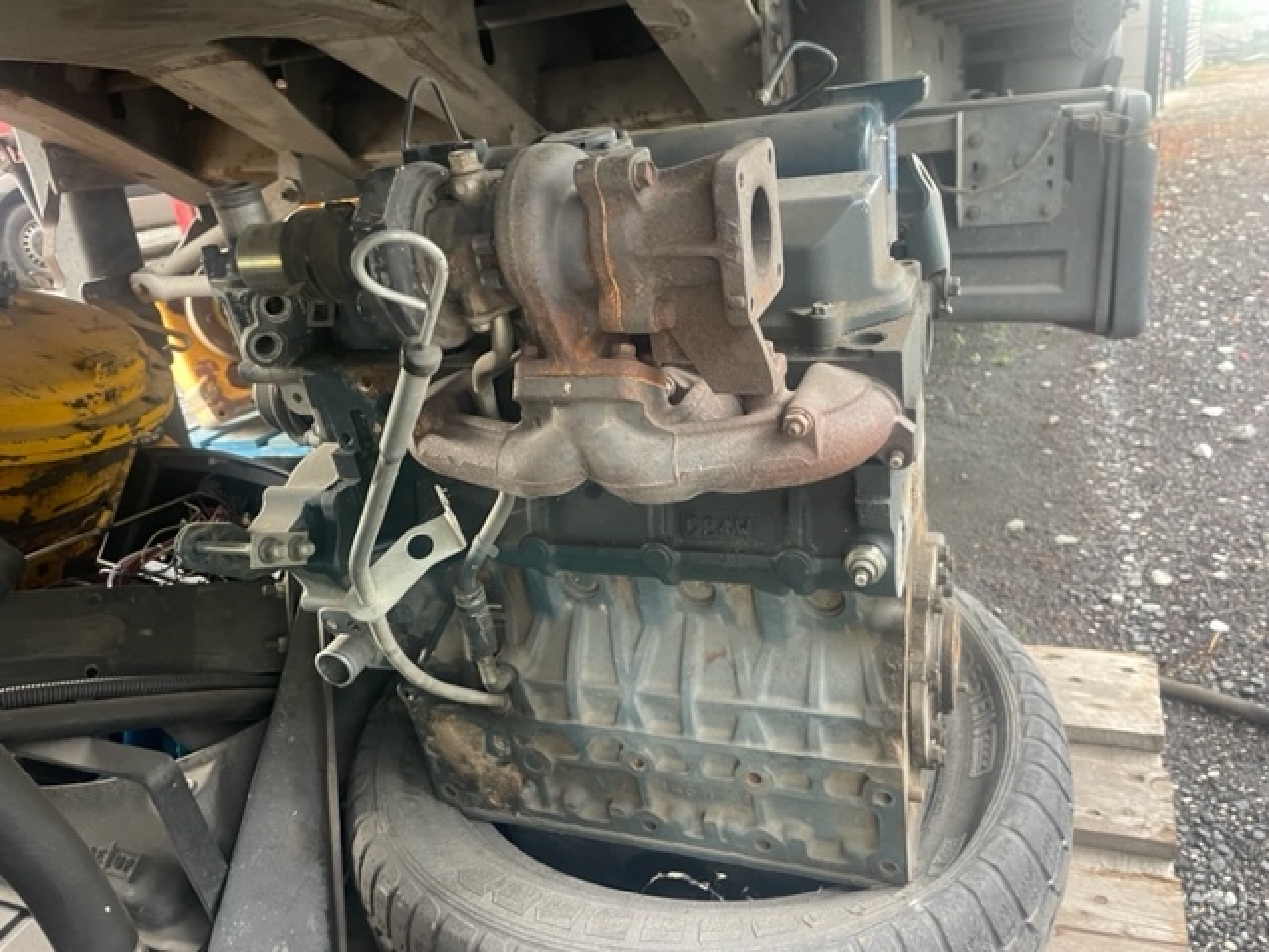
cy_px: 476
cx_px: 634
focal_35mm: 26
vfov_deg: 53.1
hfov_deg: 67.3
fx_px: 953
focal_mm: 4.2
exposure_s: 1/60
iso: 250
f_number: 1.6
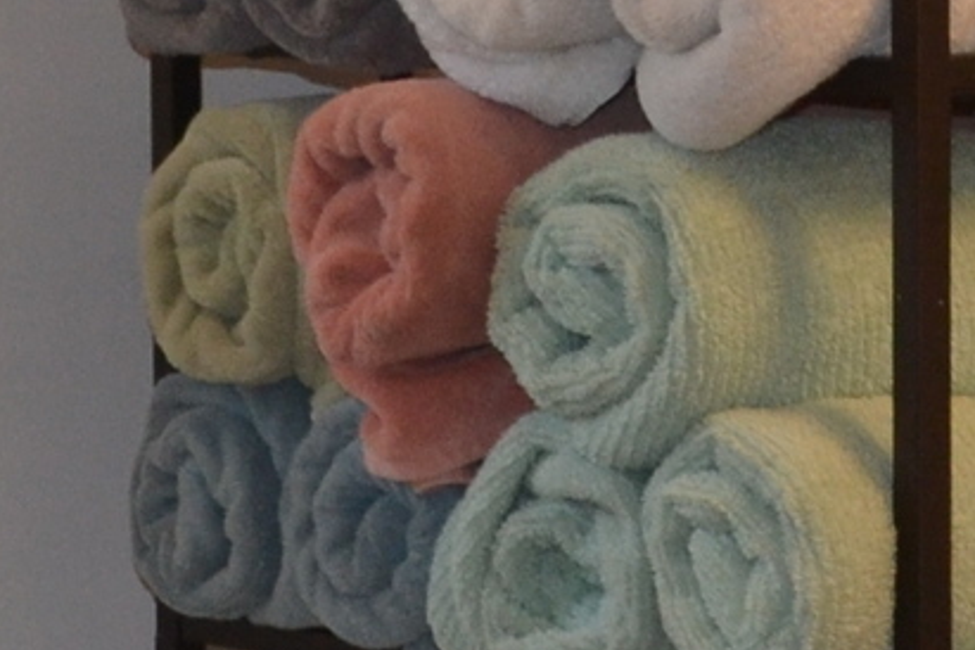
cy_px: -342
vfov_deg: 6.1
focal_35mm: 224
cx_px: 1079
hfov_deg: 9.1
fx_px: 6066
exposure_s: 1/100
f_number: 4
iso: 400
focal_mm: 20
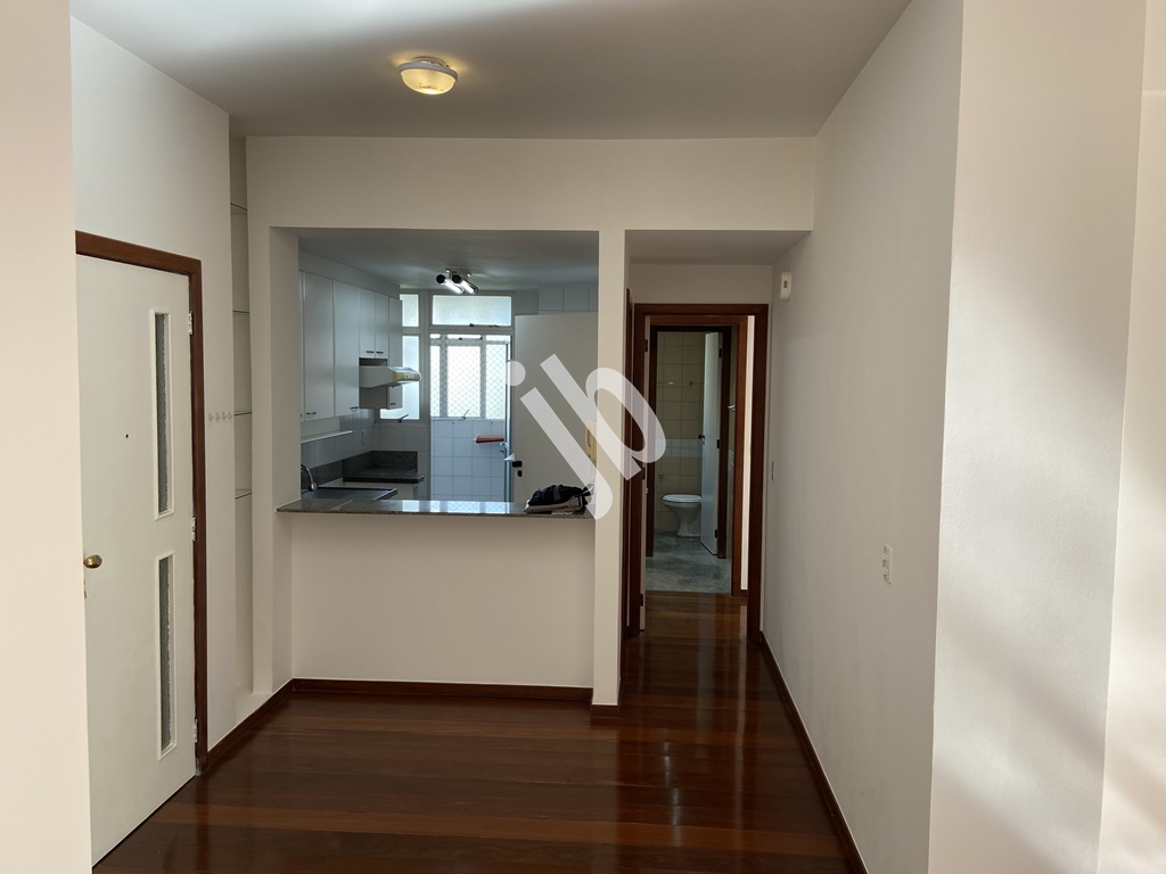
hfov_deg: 67.3
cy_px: 437
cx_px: 583
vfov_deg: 53.1
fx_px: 876
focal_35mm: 26
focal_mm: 4.25
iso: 50
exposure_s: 1/121
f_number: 1.8
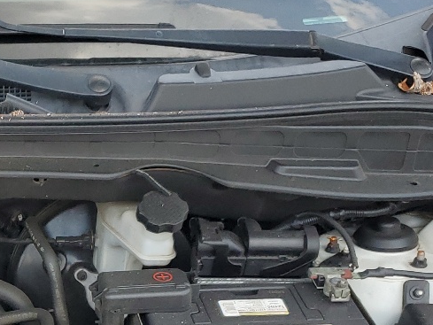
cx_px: -77
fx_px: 1063
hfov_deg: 21.5
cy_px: 414
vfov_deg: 16.5
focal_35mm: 85
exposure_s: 1/833
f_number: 1.5
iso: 50
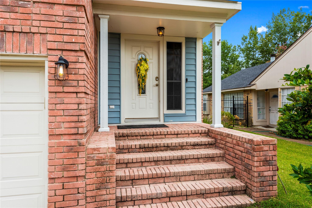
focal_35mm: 24
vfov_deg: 53.1
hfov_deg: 73.7
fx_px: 208
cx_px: 156
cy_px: 104
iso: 220
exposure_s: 1/25
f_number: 22
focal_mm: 24
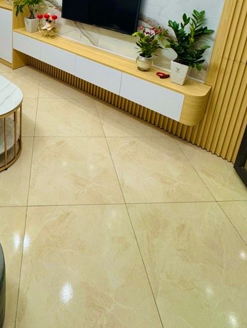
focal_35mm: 26
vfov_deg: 57.6
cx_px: 72
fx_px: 247
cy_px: 32
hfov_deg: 51.5
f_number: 2.2
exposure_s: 1/100
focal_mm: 2.22
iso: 200
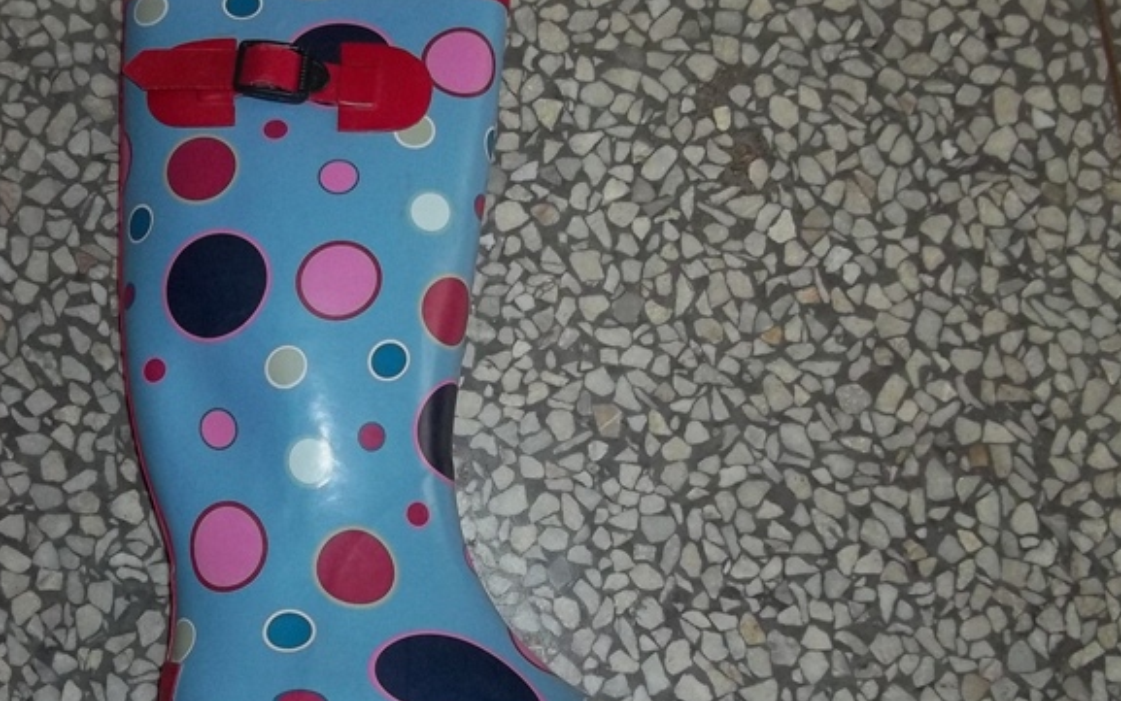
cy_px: 404
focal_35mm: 47
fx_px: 1436
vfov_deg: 27.4
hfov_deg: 42.0
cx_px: 367
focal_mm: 5.7
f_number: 2.9
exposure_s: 1/30
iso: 160
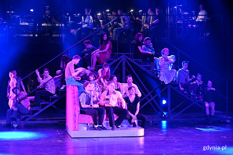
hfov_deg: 19.5
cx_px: 116
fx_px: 679
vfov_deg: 13.0
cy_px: 78
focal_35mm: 105
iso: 2500
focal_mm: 70
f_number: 4
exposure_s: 1/60
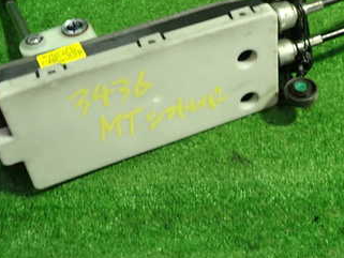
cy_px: 47
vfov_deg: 25.6
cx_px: 228
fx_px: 557
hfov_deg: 34.0
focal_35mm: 56
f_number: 2.3
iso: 250
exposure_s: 1/30
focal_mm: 5.4
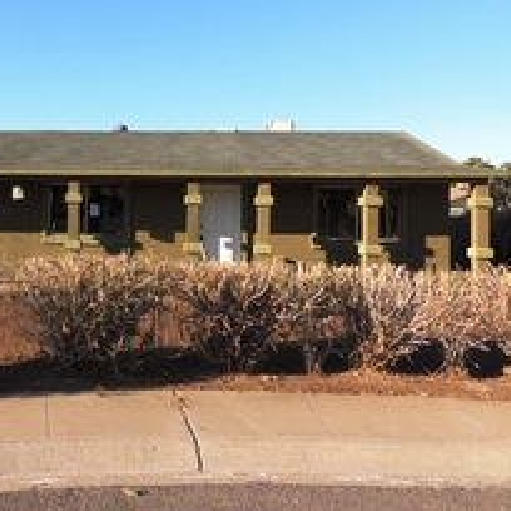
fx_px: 601
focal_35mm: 36
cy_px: 198
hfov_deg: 44.1
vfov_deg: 45.7
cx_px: 113
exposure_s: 1/640
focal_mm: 4.3
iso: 100
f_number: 3
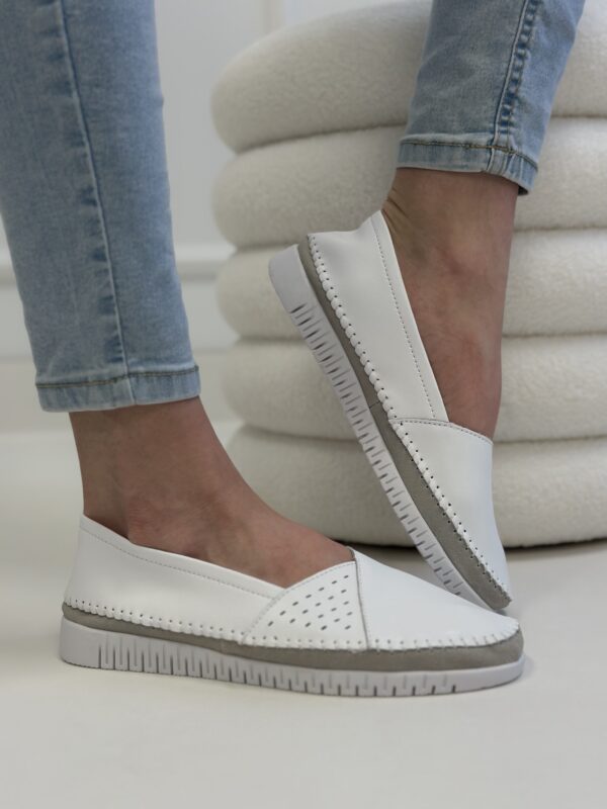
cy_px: 404
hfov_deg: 30.3
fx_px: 1122
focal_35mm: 48
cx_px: 304
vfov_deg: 39.7
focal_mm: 6.86
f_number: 1.78
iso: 80
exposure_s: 1/100
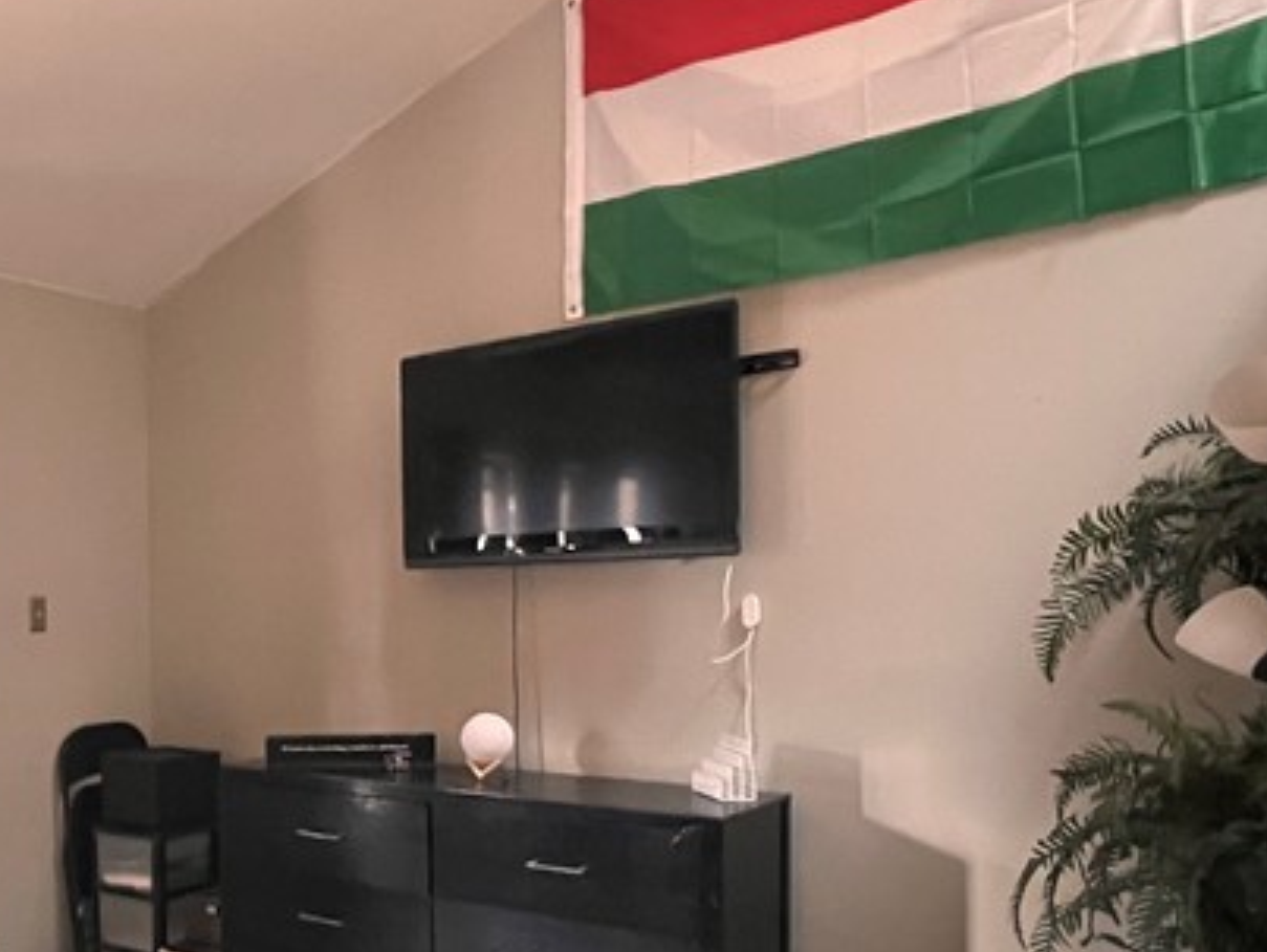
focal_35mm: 33
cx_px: 211
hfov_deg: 51.0
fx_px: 1209
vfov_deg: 42.3
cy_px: 657
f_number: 1.8
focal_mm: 1.57
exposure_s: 1/40
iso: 1250
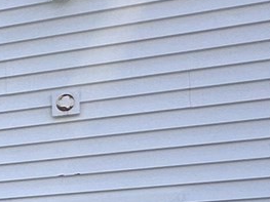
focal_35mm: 109
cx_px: -257
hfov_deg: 15.0
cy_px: 314
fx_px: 850
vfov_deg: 12.8
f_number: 2.2
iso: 50
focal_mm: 2.22
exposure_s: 1/1114
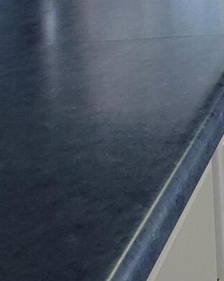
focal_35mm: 64
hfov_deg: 15.1
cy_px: -135
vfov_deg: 23.8
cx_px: 527
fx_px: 531
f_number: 2.2
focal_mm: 2.2
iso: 250
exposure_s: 1/60
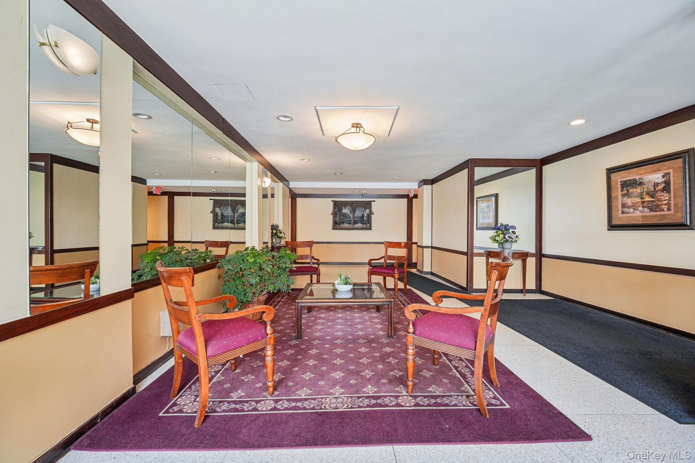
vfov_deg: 81.2
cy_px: 232
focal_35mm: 14
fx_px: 270
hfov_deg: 104.3
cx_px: 348
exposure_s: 1/4
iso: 400
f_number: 9
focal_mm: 14
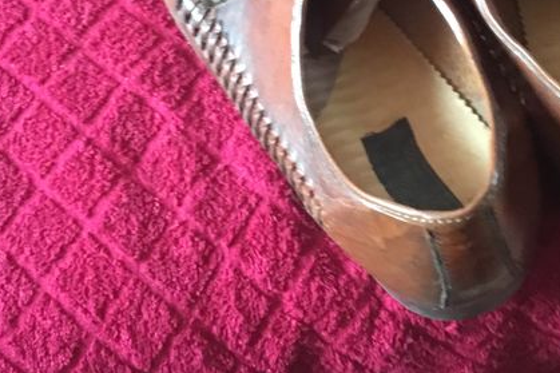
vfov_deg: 17.5
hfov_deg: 26.2
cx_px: 350
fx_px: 1197
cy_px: 43
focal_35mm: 77
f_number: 2.4
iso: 400
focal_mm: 3.3
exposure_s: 1/17
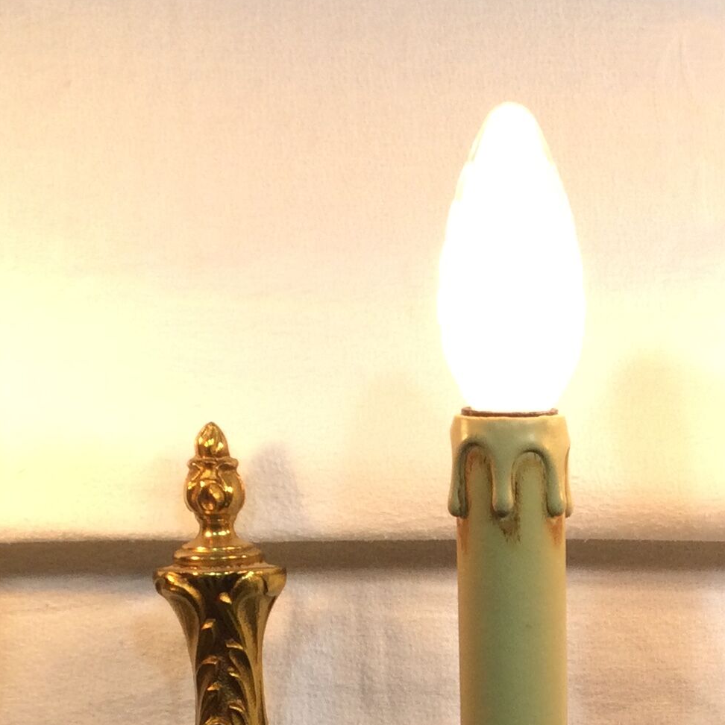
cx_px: 726
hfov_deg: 18.4
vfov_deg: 18.4
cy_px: 712
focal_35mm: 92
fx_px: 2180
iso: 40
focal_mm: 3.3
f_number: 2.4
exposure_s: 1/100
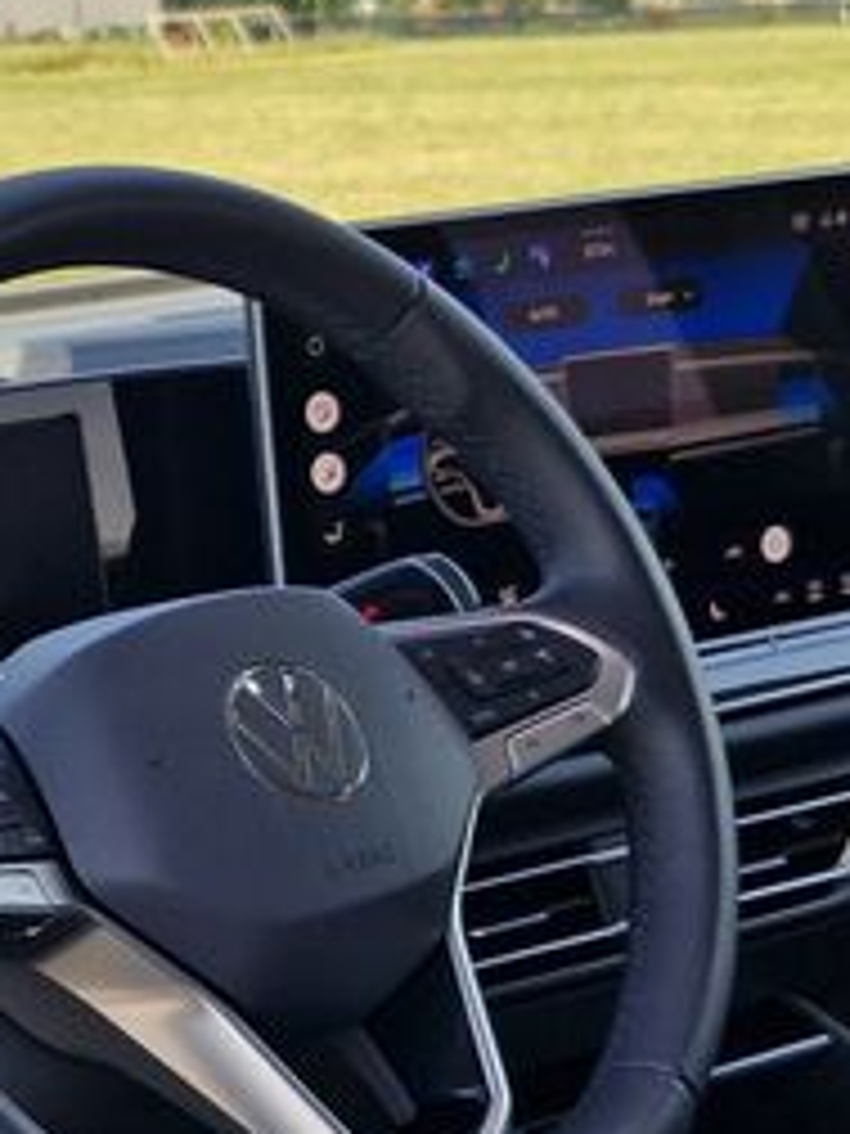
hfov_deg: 18.5
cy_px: 799
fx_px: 2554
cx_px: 49
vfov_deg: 24.8
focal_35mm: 78
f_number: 1.8
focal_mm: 5.54
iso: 50
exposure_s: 1/318
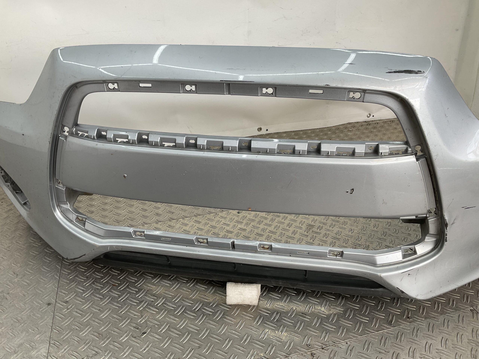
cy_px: 180
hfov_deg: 61.7
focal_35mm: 29
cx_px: 240
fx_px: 401
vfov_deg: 48.2
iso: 16
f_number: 1.8
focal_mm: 3
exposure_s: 1/156
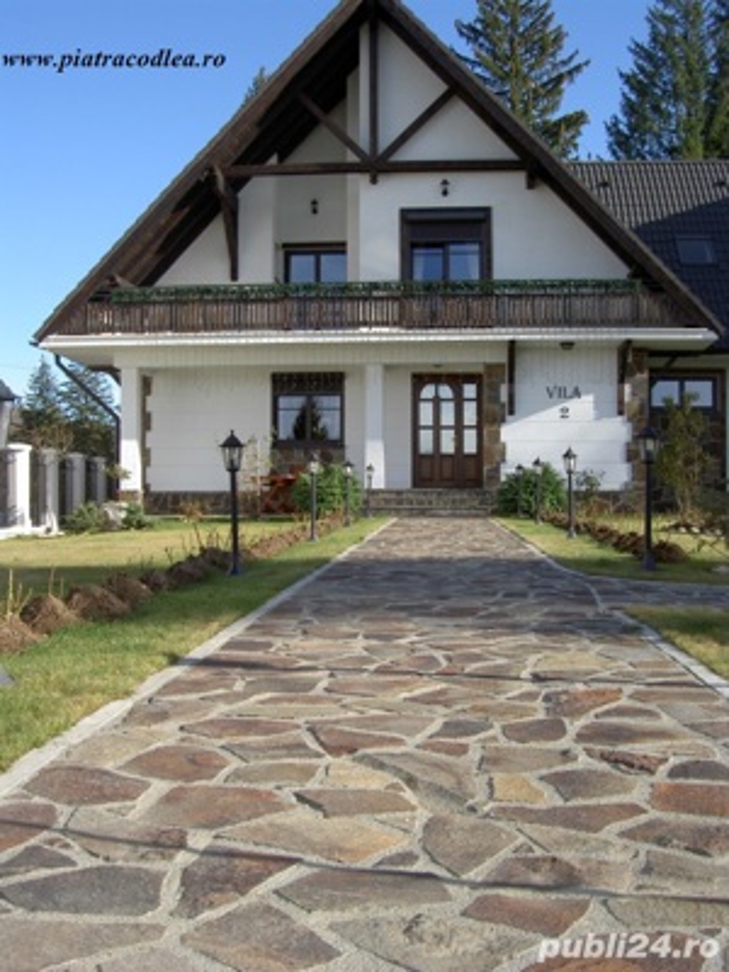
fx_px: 1095
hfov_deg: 36.8
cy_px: 486
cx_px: 364
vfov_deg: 47.9
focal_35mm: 39
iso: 100
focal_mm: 8
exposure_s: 1/196
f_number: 4.7
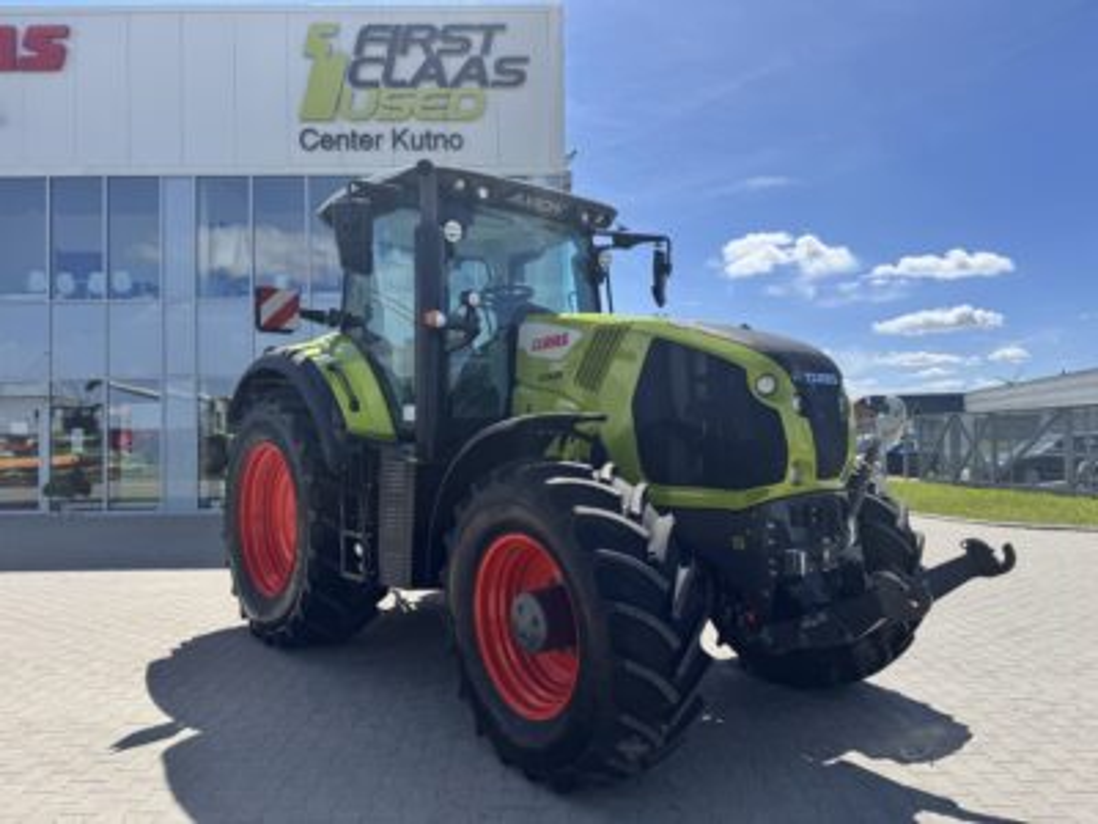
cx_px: 549
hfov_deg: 71.6
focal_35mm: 24
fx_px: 761
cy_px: 412
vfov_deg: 56.8
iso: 80
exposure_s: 1/4950
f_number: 1.78
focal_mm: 6.76
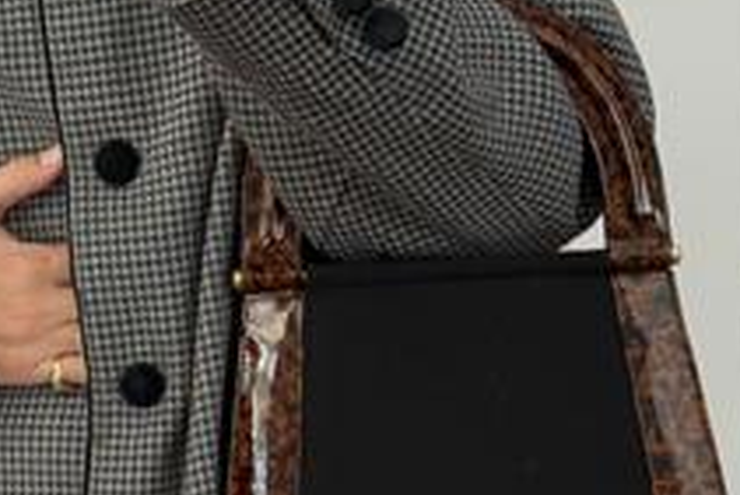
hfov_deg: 16.5
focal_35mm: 123
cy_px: 470
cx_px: 158
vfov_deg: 11.1
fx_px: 2530
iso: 200
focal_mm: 6.76
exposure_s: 1/50
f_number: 1.78
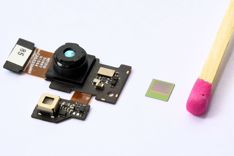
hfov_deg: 20.4
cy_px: 78
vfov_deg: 13.7
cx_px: 117
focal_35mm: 100
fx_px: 650
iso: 640
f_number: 25
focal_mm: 100
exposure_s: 1/2
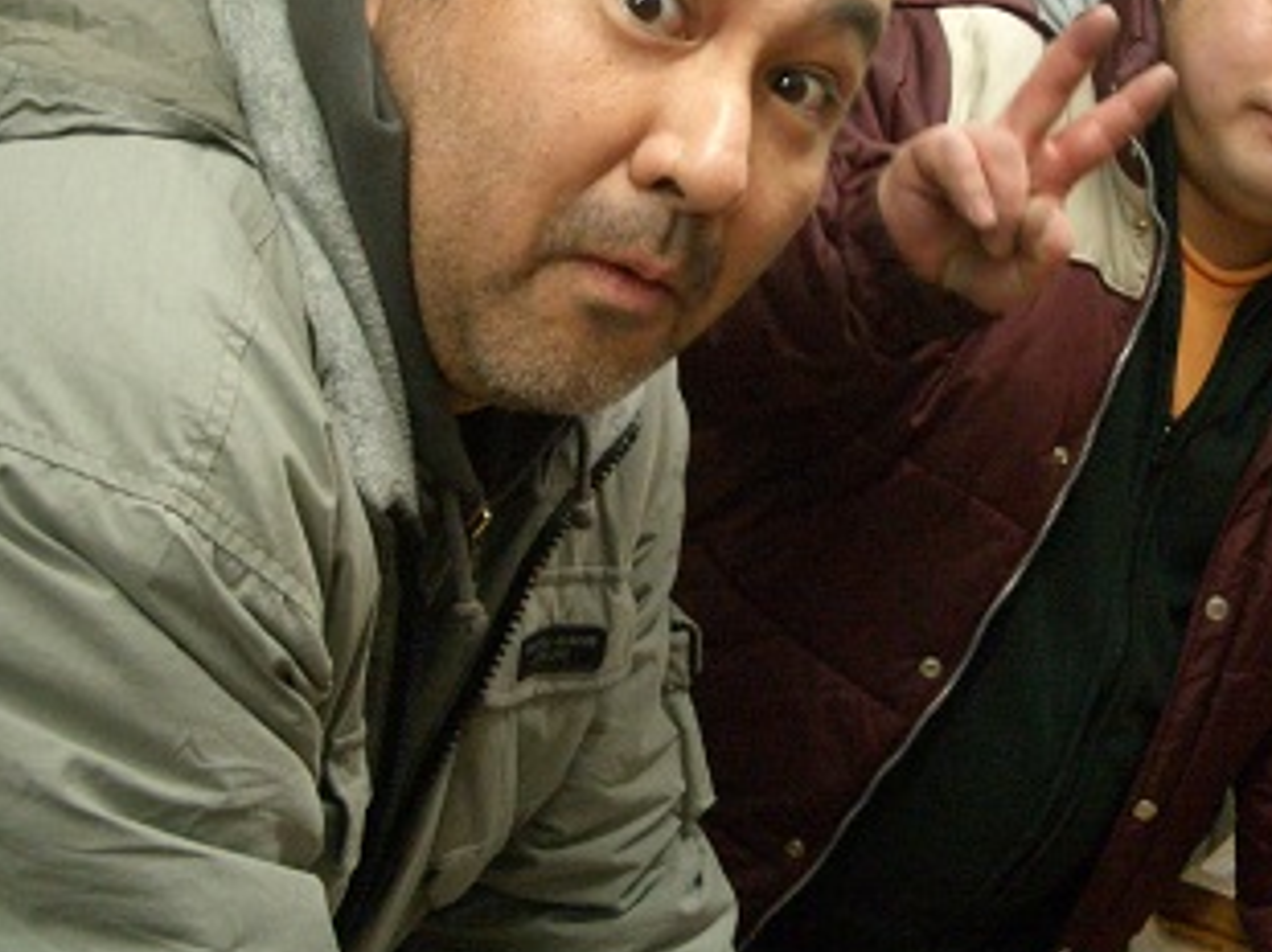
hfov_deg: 34.8
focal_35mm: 55
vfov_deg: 26.2
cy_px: 244
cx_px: 765
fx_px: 2019
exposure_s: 1/40
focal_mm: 5.8
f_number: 2.6
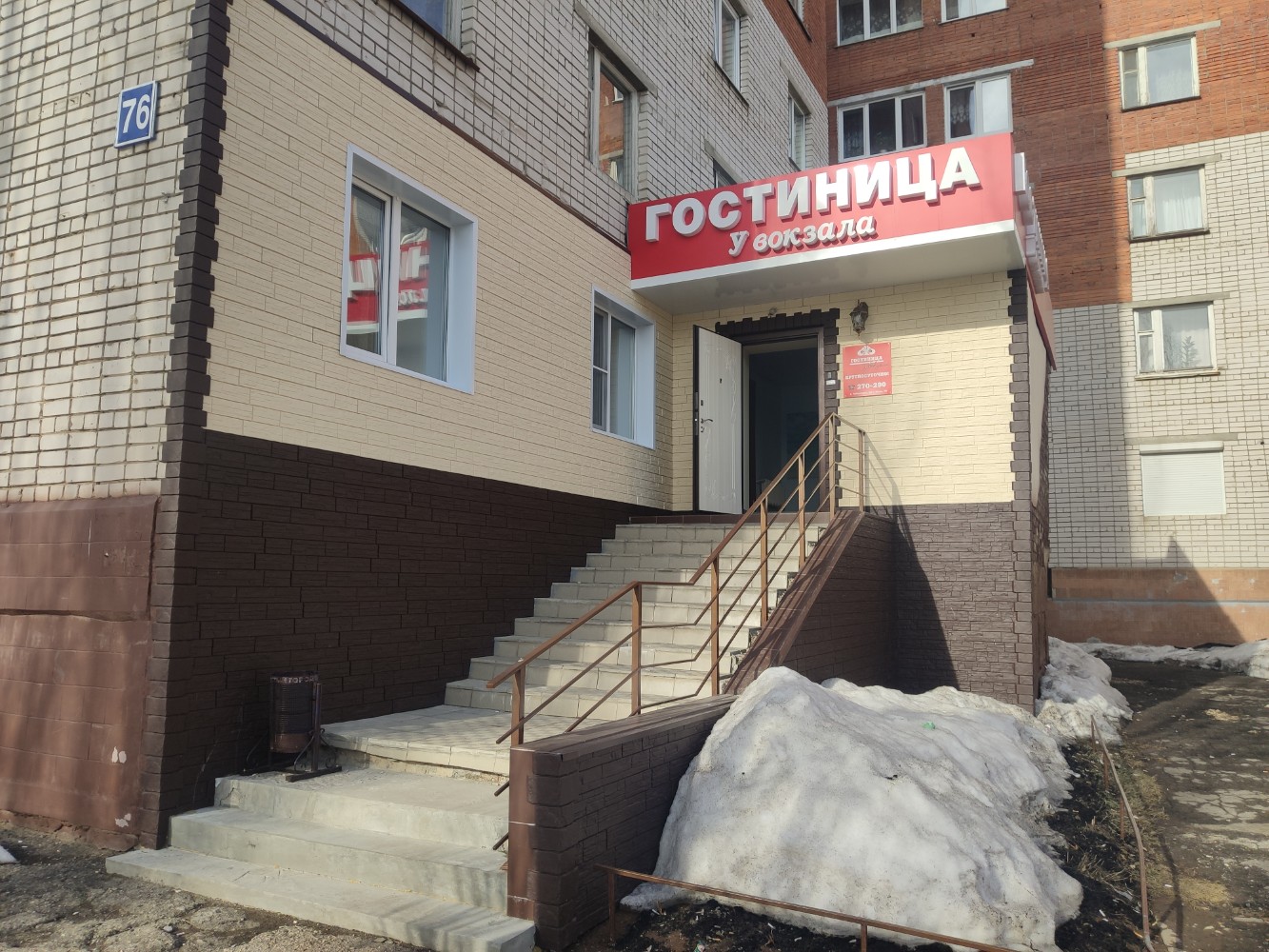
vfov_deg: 53.1
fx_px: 953
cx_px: 634
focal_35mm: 26
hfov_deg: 67.3
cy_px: 476
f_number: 1.75
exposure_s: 1/2500
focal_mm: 4.75
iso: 112
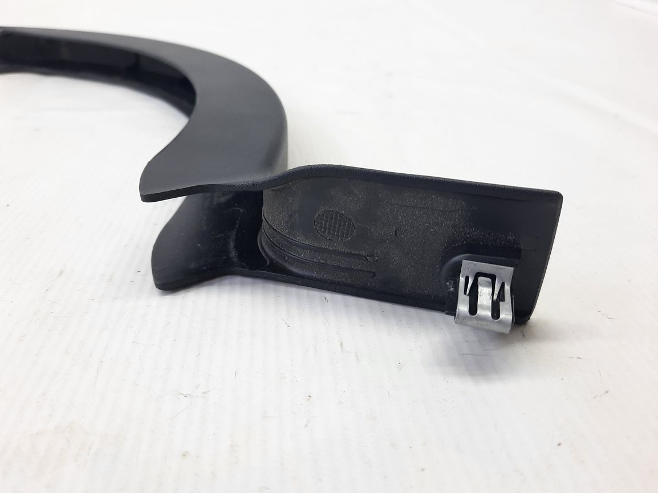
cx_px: 320
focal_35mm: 26
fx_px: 494
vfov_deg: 53.0
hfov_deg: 67.3
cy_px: 243
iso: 80
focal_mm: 4.6
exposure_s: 1/50
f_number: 2
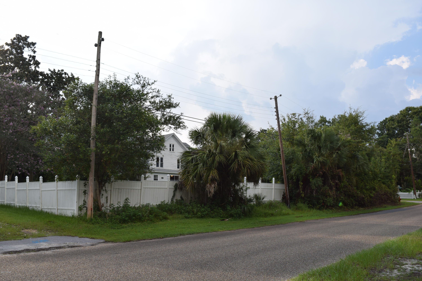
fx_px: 369
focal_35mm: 32
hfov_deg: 59.5
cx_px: 211
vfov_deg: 41.7
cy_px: 140
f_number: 8
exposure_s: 1/200
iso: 100
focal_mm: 21
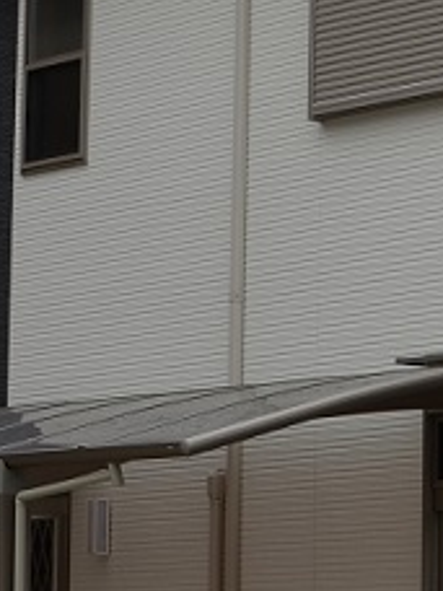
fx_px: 3054
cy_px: 262
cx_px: 811
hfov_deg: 8.0
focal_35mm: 179
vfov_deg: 11.0
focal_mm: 24
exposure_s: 1/250
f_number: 6.3
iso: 100
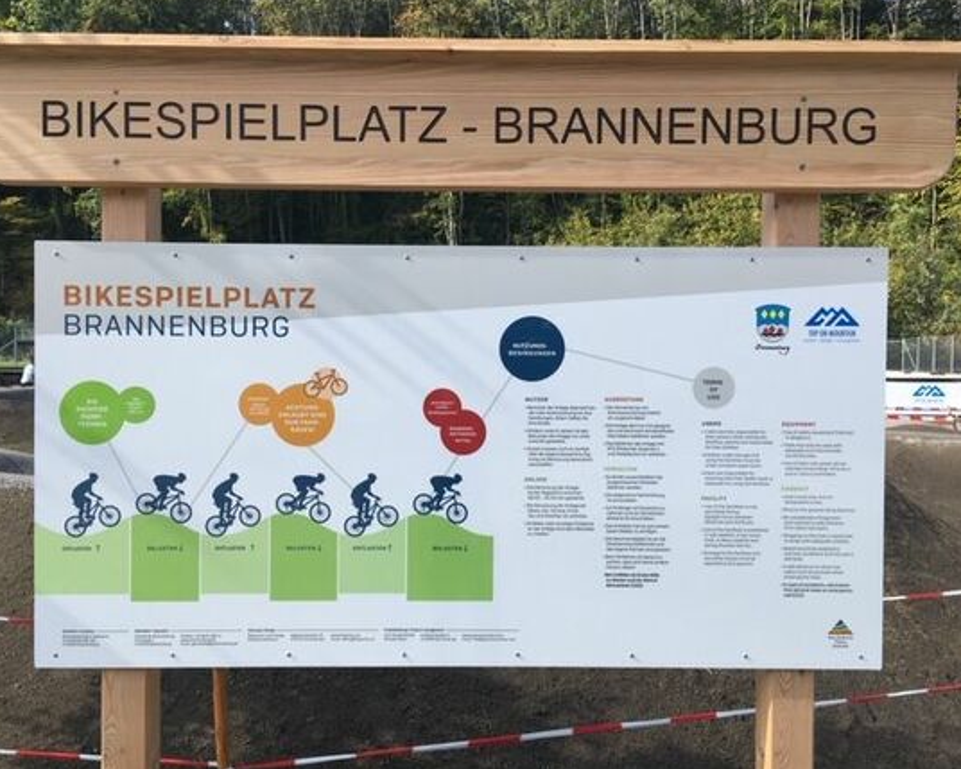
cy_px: 382
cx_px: 460
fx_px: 882
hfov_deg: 57.1
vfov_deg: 47.1
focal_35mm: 31
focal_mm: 4.15
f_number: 2.2
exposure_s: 1/680
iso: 25
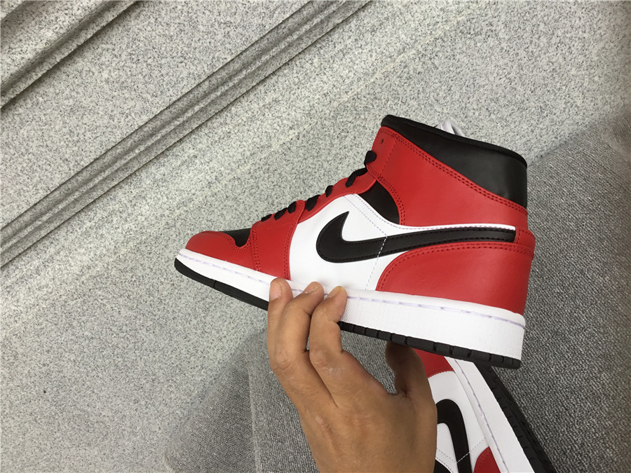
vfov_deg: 45.4
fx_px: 565
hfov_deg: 58.4
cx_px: 316
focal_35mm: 31
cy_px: 236
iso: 25
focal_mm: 3.3
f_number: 2.4
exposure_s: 1/50
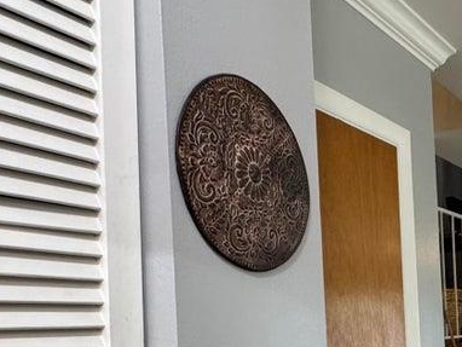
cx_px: 523
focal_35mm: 50
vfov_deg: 27.7
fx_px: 668
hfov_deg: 32.8
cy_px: 331
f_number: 2.2
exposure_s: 1/60
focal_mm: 2.22
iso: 250
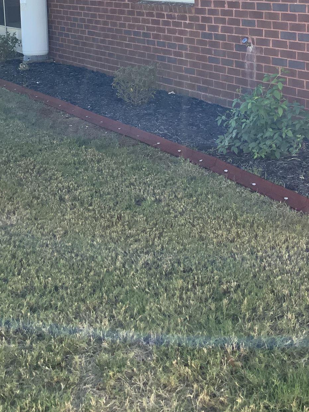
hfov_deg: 27.0
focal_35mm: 54
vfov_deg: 33.8
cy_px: 48
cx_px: 175
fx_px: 643
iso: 16
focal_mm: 3
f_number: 1.8
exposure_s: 1/346
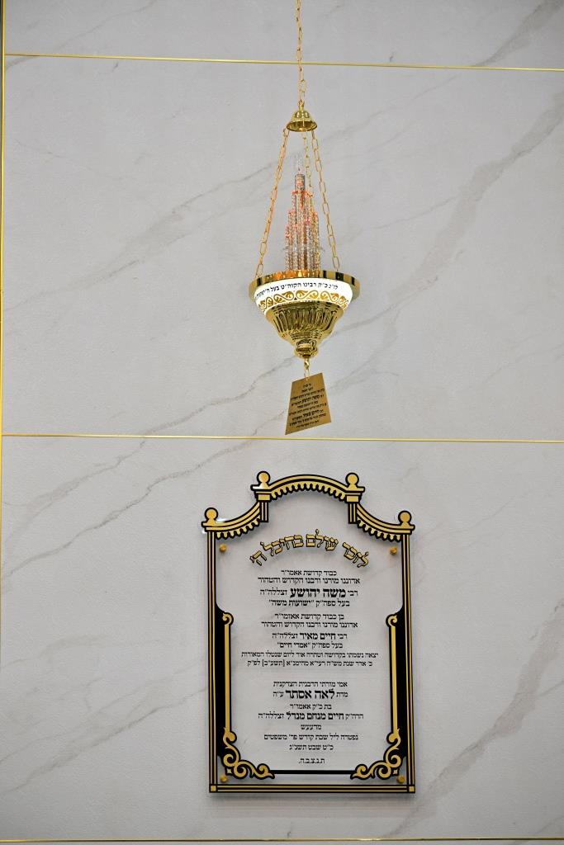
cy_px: 422
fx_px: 2819
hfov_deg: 11.4
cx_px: 282
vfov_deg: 17.1
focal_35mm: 120
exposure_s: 1/200
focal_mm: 120
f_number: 4
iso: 320
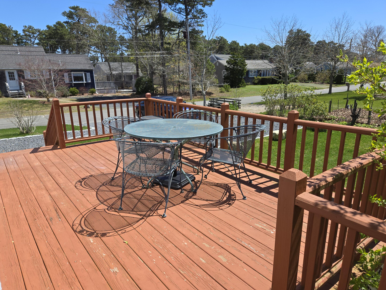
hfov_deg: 71.6
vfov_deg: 56.8
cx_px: 192
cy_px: 146
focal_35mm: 24
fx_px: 268
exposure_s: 1/1593
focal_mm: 5.4
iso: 25
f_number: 1.8
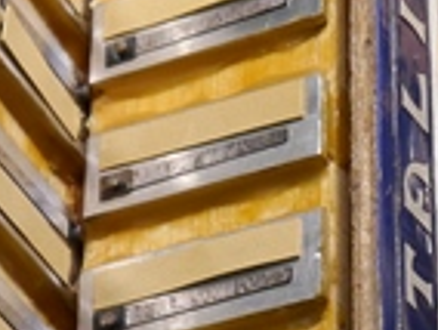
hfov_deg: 8.2
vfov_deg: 6.2
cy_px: 227
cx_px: 193
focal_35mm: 242
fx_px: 3067
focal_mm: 25
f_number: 4.6
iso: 320
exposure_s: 1/60
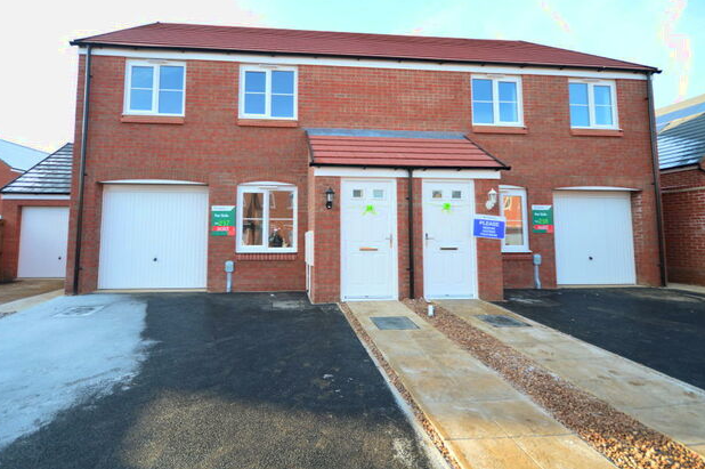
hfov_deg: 92.9
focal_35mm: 17
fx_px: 333
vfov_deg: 70.1
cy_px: 204
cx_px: 311
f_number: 4.5
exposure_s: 1/80
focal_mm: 10
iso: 100
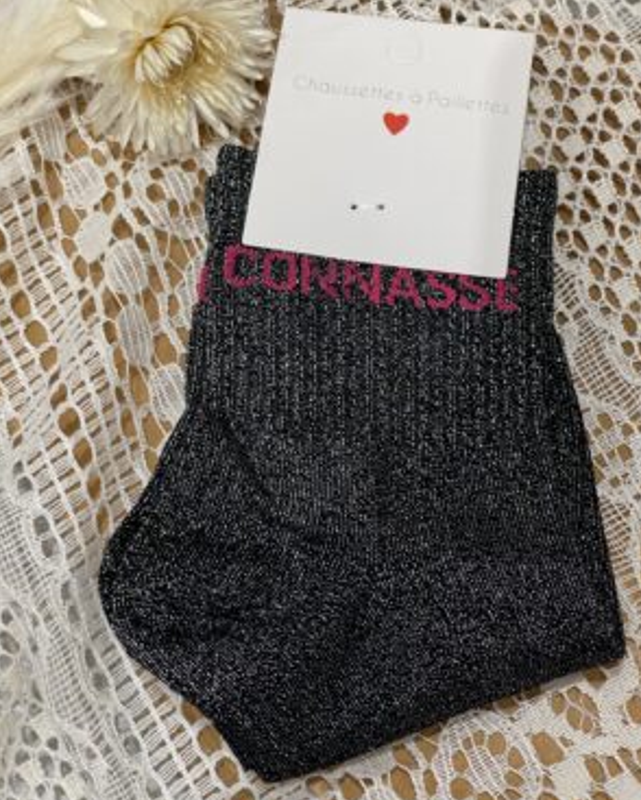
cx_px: 323
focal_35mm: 68
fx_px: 1611
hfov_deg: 22.5
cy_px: 397
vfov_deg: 27.9
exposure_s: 1/50
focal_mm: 7.5
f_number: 2.2
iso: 160
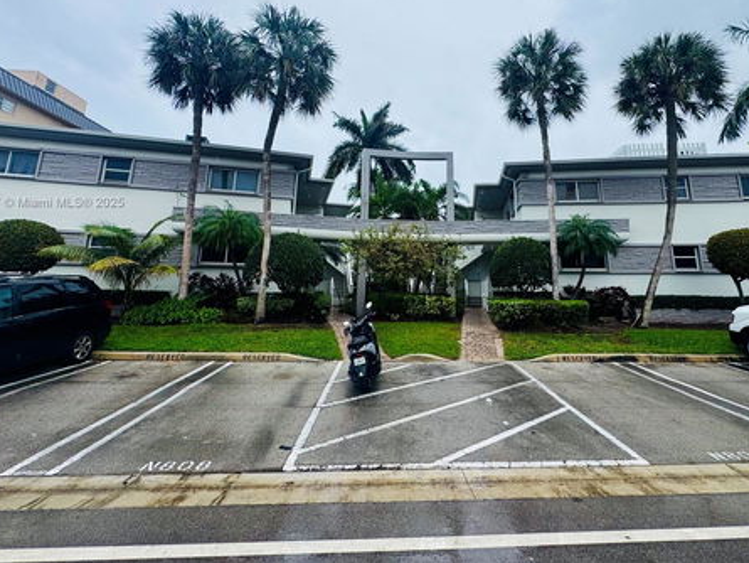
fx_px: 390
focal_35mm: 18
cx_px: 412
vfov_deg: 70.2
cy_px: 203
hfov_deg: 87.5
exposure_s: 1/720
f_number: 2.2
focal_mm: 2.22
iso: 40
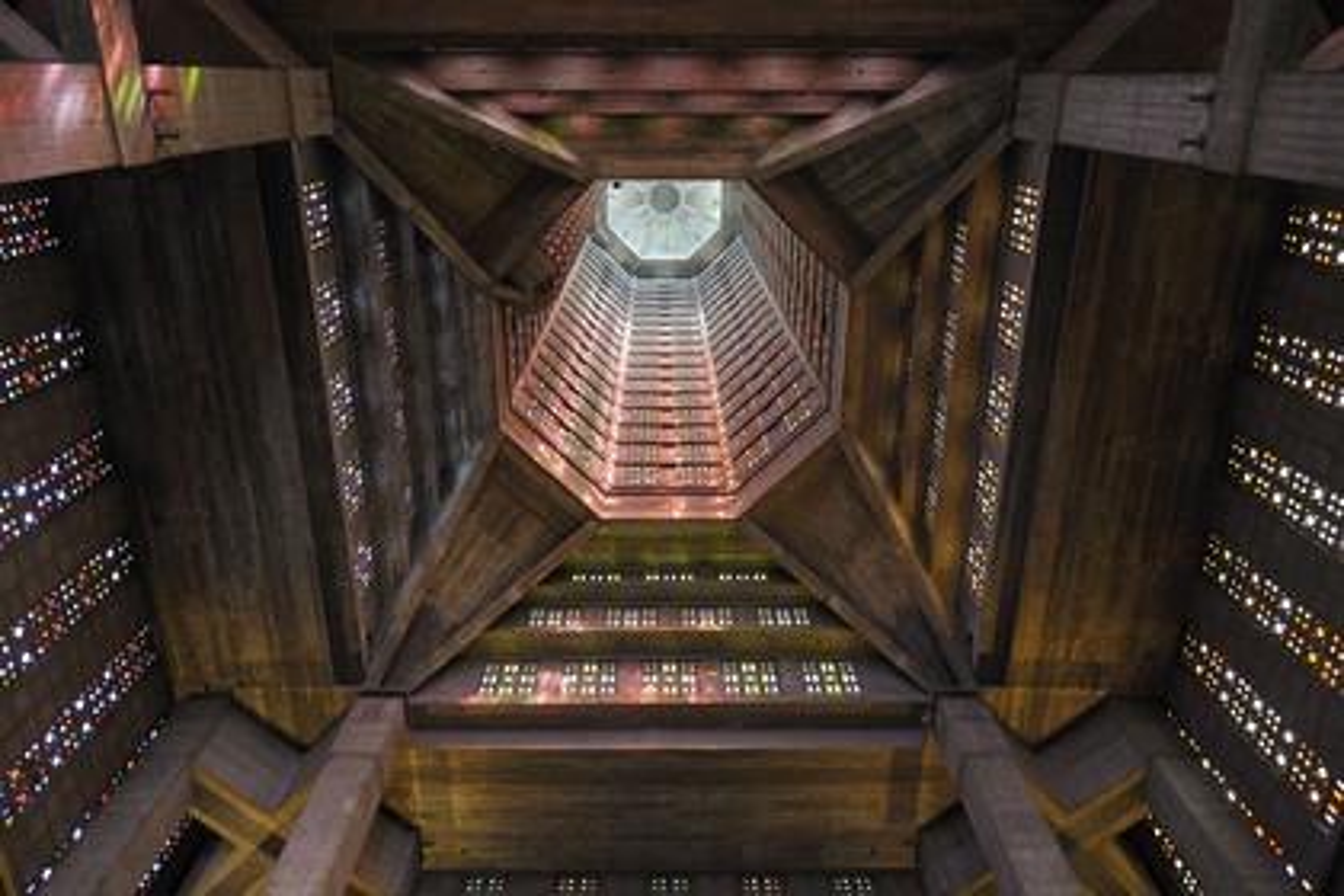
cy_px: 448
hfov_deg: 73.7
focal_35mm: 24
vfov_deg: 53.1
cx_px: 672
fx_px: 896
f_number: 4
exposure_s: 1/25
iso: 400
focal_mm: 24
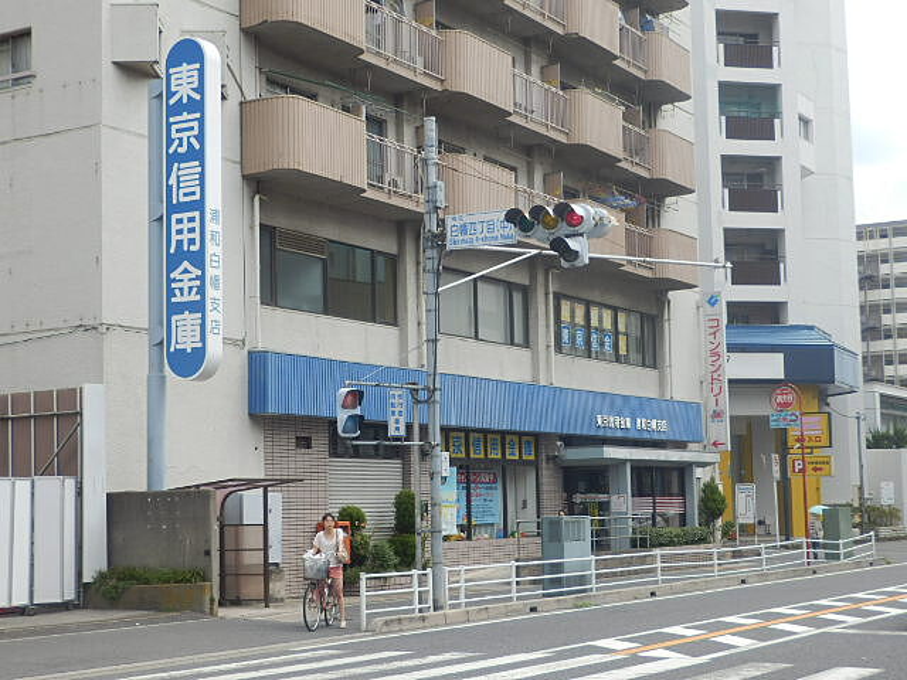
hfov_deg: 28.2
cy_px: 340
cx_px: 454
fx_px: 1808
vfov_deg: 21.3
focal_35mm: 69
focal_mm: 12.3
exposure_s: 1/320
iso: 80
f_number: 4.8
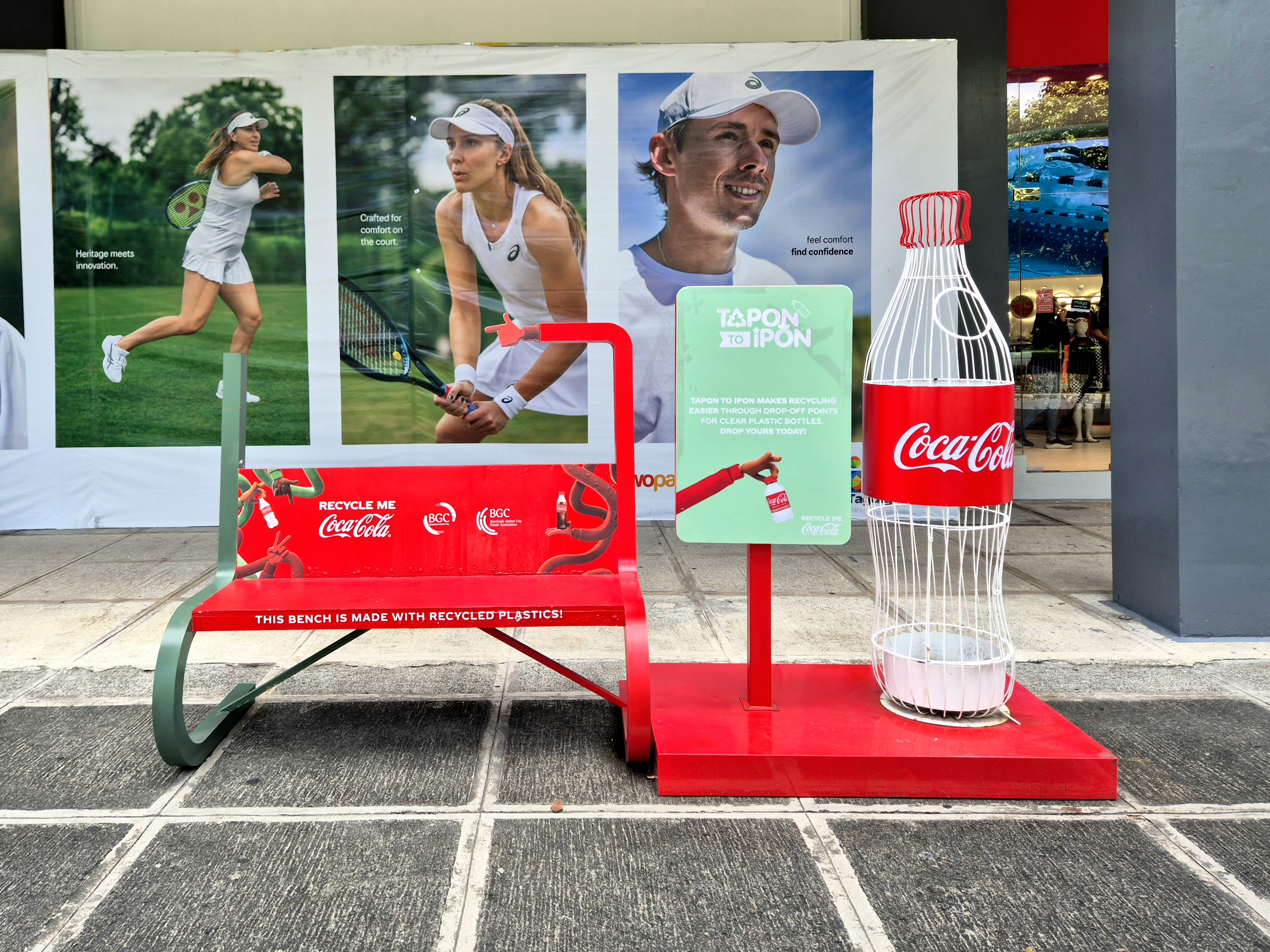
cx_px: 635
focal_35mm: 23
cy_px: 476
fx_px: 844
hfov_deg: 73.9
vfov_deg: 58.9
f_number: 1.8
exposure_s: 1/185
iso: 25
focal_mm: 5.4
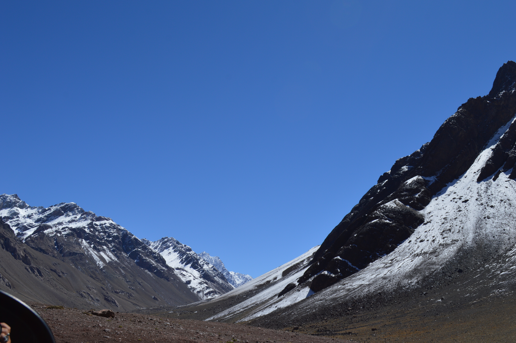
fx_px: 558
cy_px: 172
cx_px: 258
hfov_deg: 49.6
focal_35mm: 39
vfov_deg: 34.1
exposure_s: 1/400
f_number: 10
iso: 100
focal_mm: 26
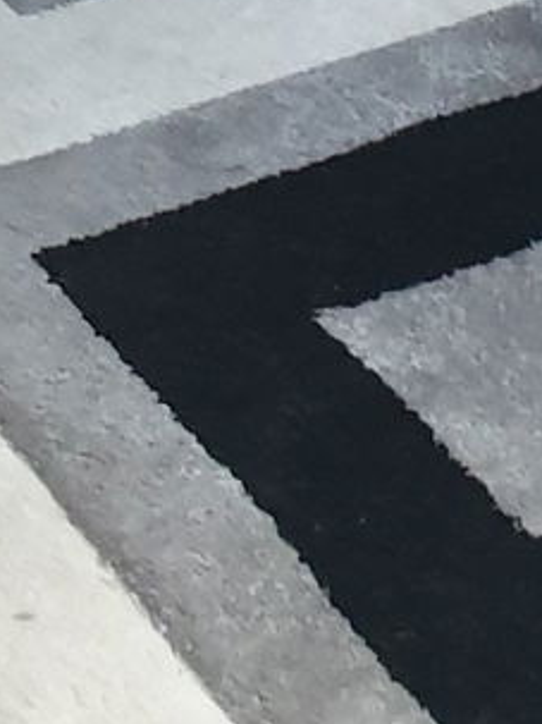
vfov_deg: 9.4
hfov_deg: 7.9
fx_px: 3823
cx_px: -353
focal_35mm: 183
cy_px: -1139
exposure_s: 1/34
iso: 250
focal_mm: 4.3
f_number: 2.4
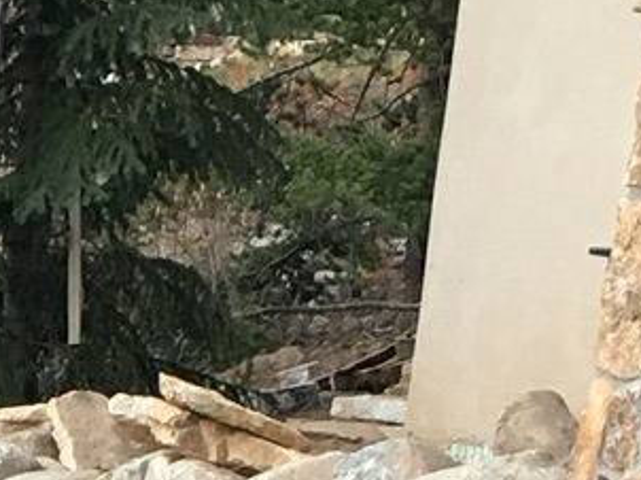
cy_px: 1246
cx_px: -364
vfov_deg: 7.0
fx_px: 3645
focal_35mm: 197
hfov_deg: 9.7
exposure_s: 1/15
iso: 32
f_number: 2.2
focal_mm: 4.15
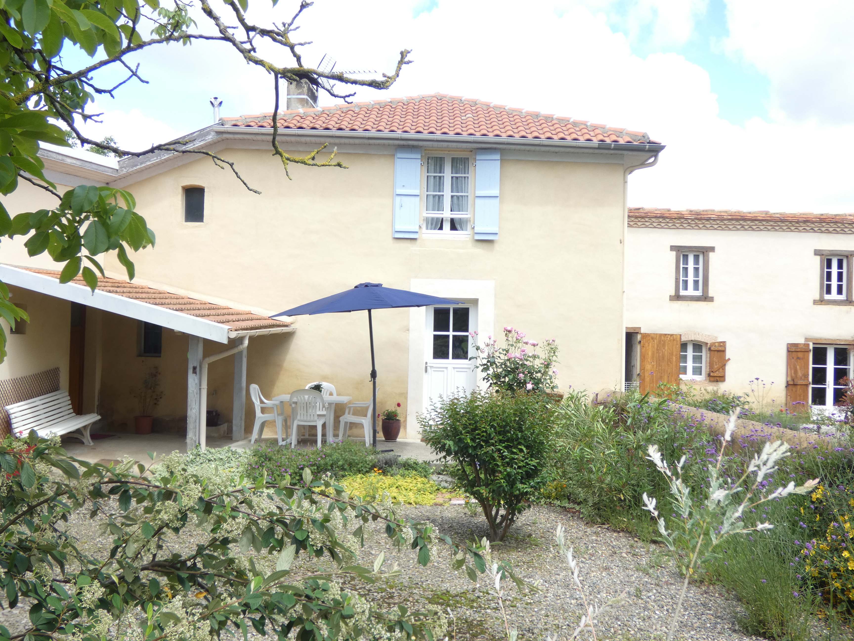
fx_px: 937
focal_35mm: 38
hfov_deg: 49.0
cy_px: 320
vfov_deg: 37.7
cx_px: 427
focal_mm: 6.8
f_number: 3.5
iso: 80
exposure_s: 1/400
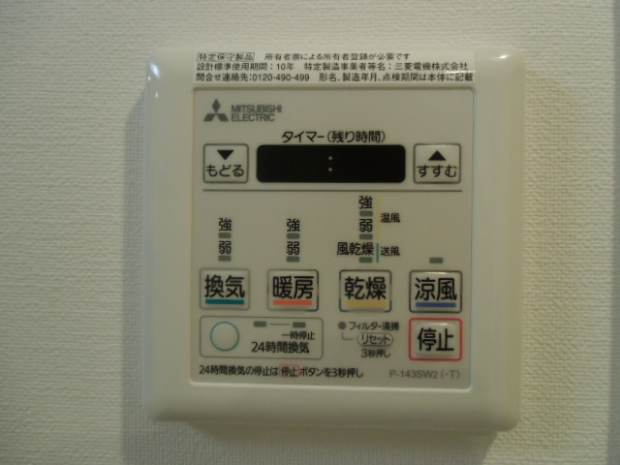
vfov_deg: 56.8
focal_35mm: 24
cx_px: 310
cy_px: 232
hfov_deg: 71.6
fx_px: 430
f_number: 3
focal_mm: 4.24
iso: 400
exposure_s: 1/100
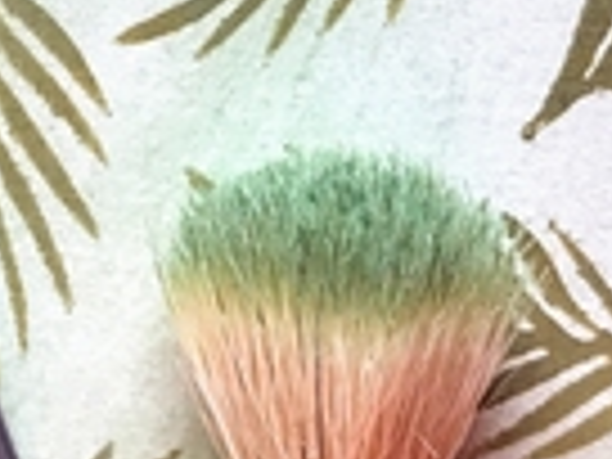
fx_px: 1821
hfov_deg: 18.5
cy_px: 52
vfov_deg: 14.2
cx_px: -27
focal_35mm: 103
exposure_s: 1/33
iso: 25
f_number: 1.8
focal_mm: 3.99
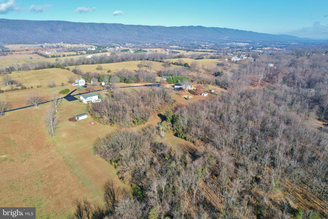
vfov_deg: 57.2
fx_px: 200
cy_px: 110
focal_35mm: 22
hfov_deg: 78.6
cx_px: 164
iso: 100
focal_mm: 8.38
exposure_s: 1/1000
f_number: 2.8
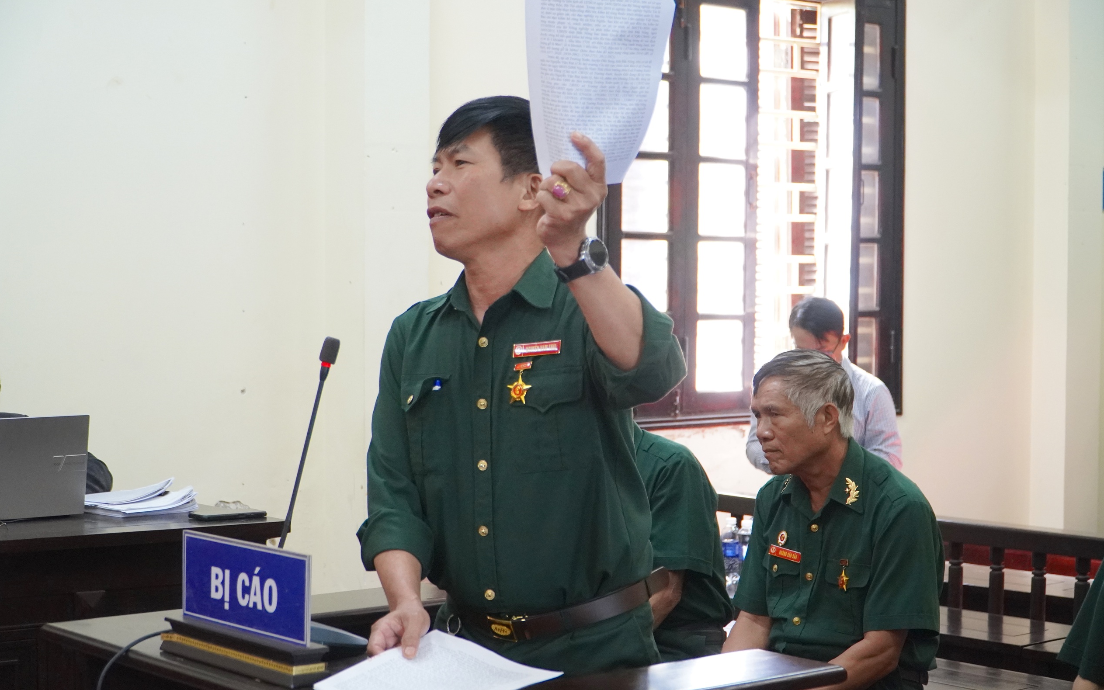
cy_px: 319
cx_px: 551
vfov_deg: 20.5
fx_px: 1911
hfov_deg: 32.2
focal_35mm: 64
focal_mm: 41
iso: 3200
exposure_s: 1/160
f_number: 4
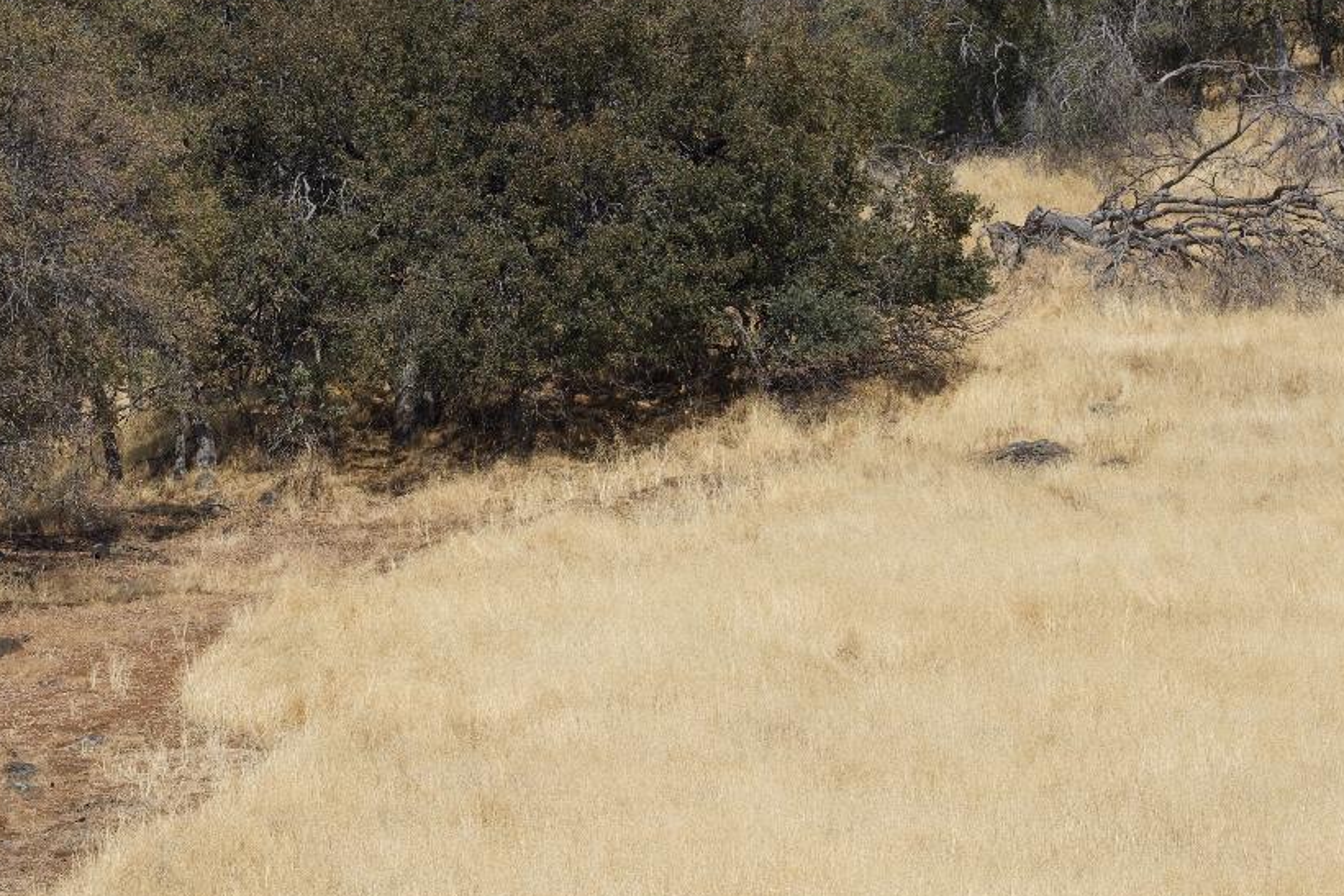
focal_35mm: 192
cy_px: 454
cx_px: 323
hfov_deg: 10.7
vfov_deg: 7.2
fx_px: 7169
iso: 200
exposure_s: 1/640
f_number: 10
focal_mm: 70
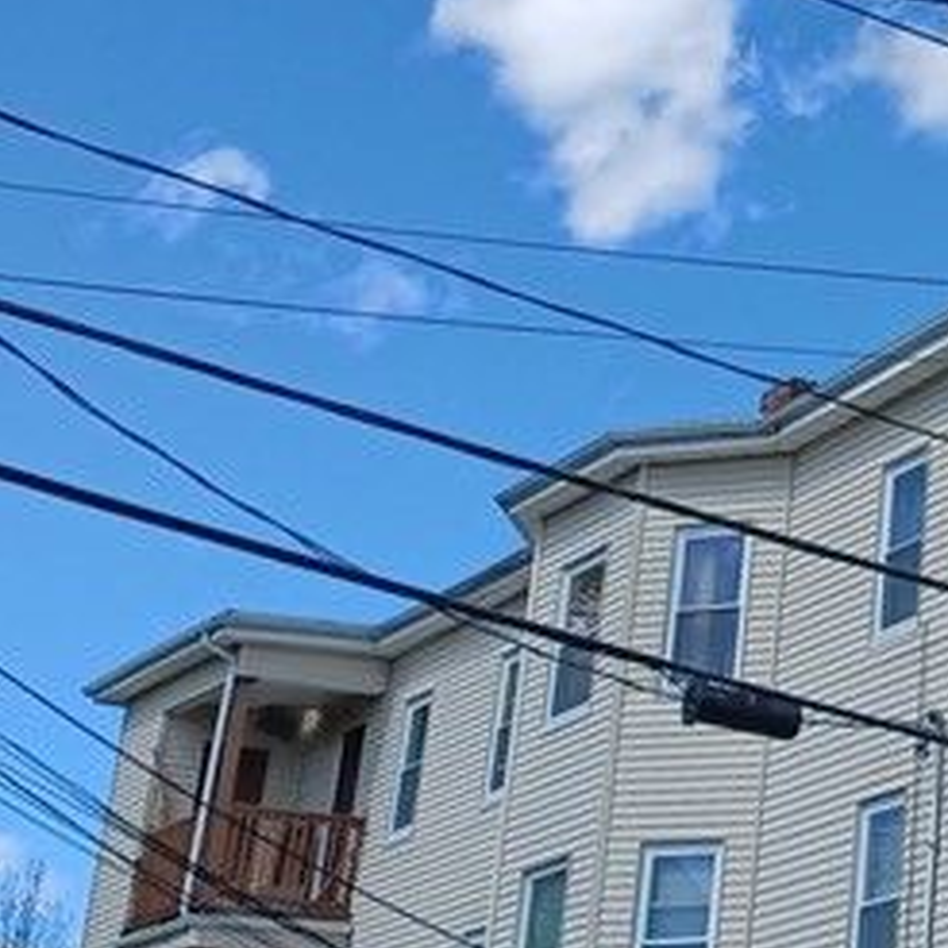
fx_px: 2851
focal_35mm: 92
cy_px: 212
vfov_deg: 18.7
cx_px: 1287
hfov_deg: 17.5
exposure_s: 1/463
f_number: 1.8
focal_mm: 4.6
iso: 32
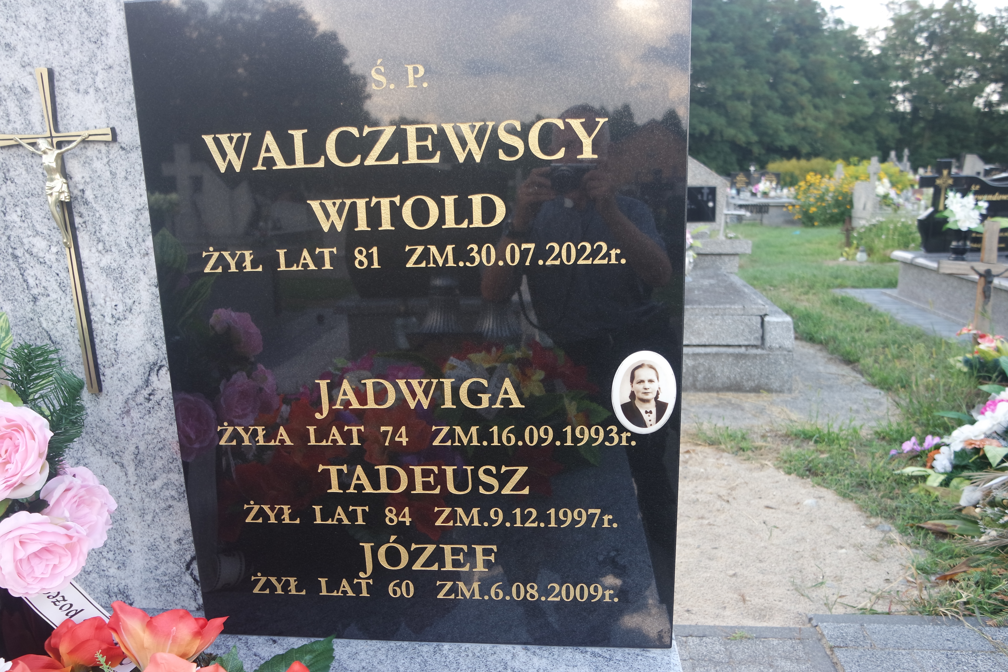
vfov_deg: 53.1
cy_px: 336
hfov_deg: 73.7
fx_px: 672
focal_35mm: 24
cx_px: 504
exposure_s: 1/60
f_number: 3.5
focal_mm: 16
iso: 200
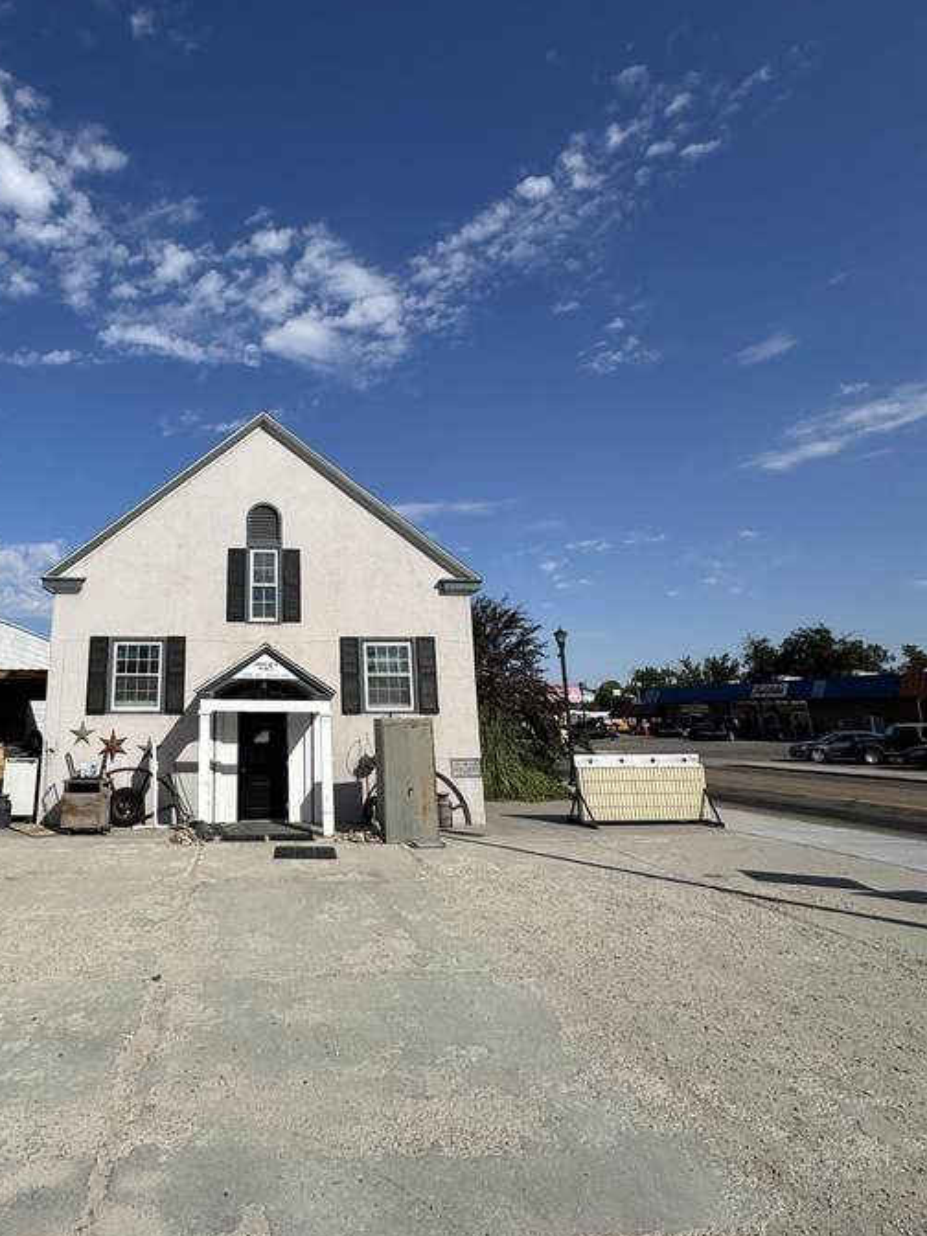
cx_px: 267
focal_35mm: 20
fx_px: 714
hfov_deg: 63.2
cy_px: 541
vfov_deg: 81.4
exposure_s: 1/3906
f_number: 2.2
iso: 40
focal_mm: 2.22
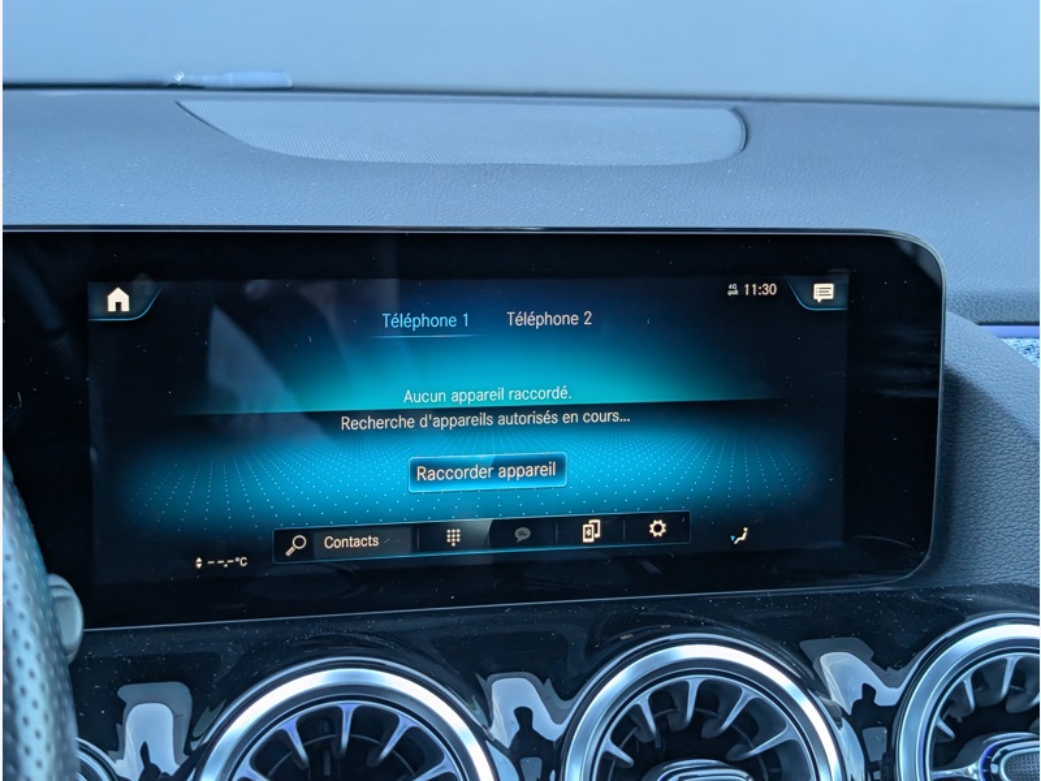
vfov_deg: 29.7
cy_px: 390
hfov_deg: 38.9
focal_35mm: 49
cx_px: 520
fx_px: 1474
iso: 227
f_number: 1.68
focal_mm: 6.9
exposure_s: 1/266
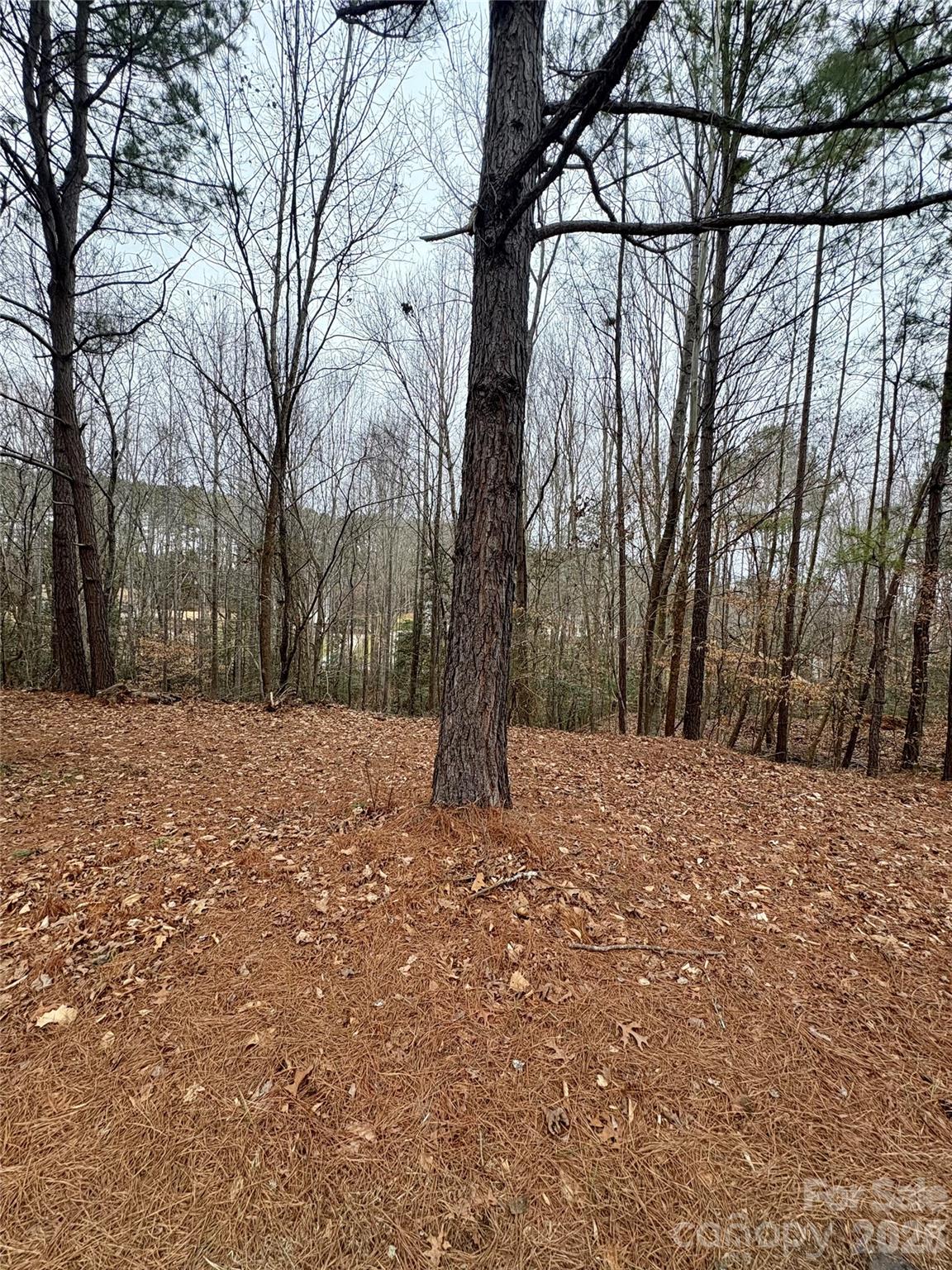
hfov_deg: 85.7
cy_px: 635
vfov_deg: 102.1
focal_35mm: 14
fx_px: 513
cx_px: 476
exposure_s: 1/100
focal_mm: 2.22
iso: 80
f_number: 2.2
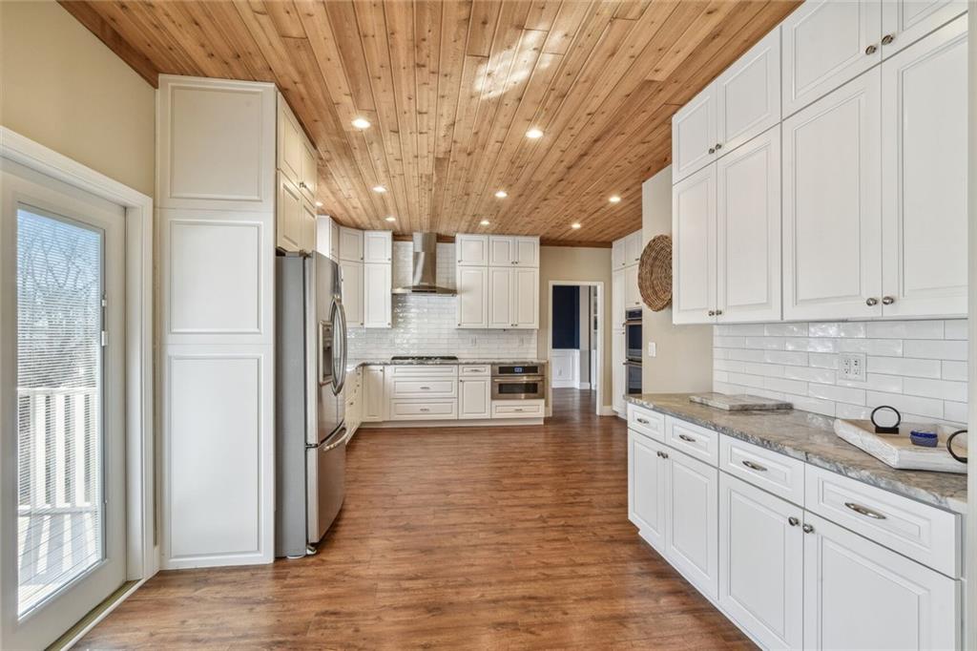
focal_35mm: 16
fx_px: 434
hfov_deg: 96.8
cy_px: 326
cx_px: 488
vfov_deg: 73.7
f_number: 11
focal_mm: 16
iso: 400
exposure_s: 1/25
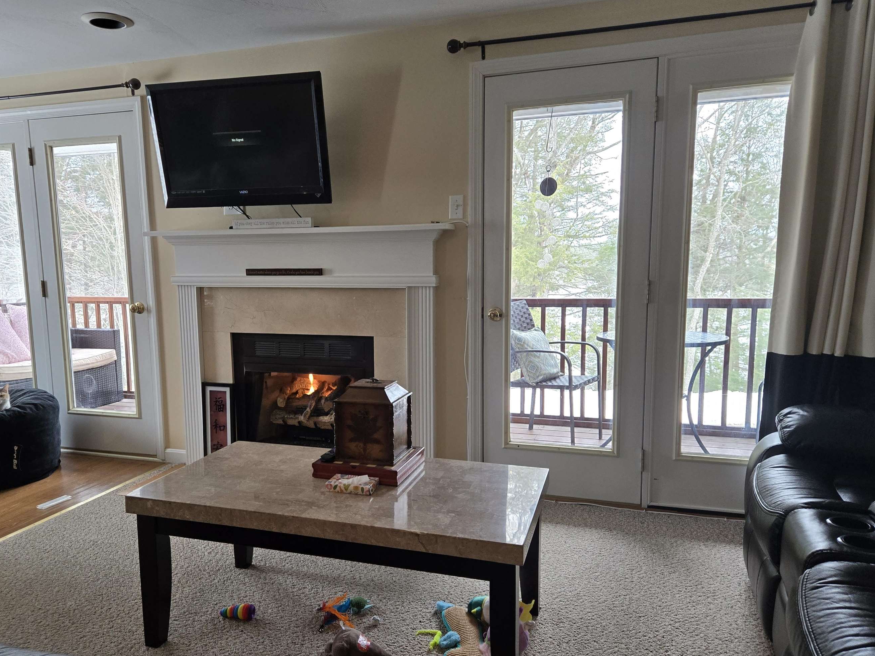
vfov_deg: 51.3
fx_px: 683
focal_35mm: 27
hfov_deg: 65.1
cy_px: 346
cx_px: 384
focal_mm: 5.4
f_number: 1.8
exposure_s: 1/180
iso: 160
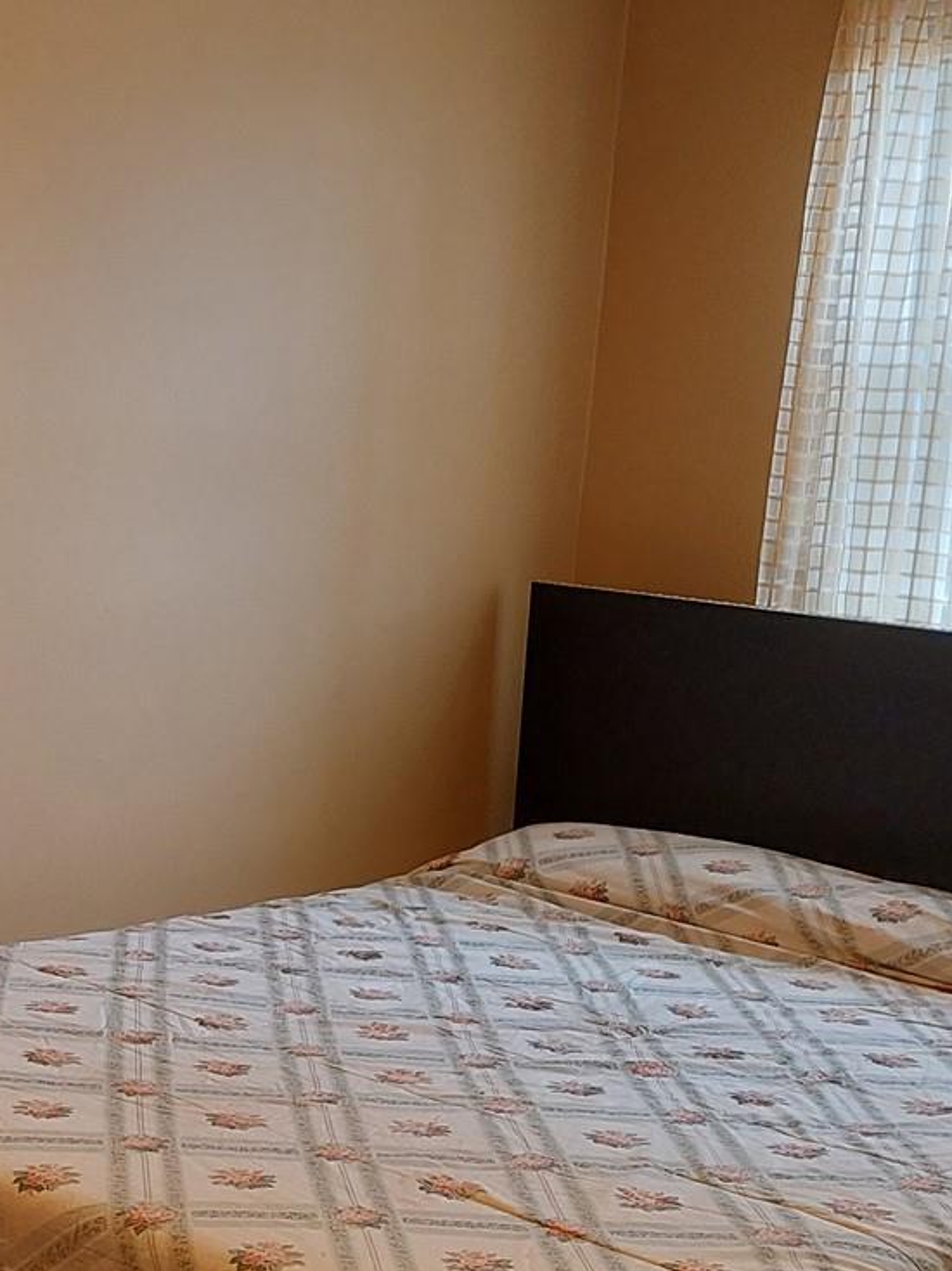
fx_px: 2458
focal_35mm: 67
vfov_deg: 29.0
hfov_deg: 21.6
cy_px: 637
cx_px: 180
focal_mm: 5.23
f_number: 1.8
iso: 200
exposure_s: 1/60
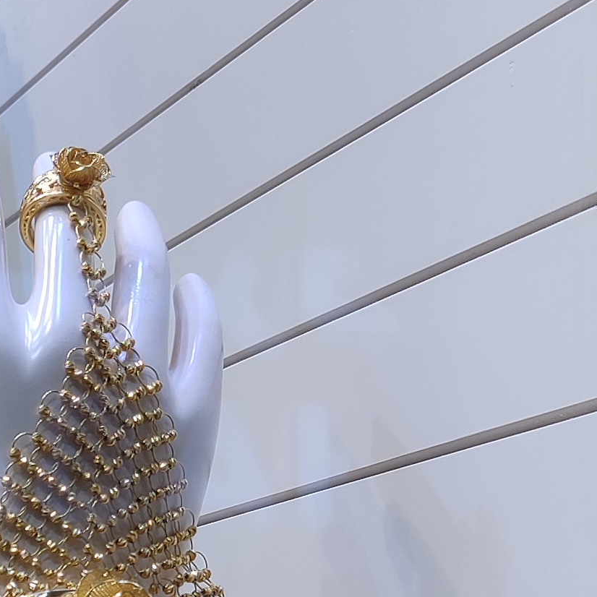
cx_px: -170
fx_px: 2088
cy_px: 817
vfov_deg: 15.4
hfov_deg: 15.5
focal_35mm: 107
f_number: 1.89
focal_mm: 5.95
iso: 50
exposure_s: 1/153
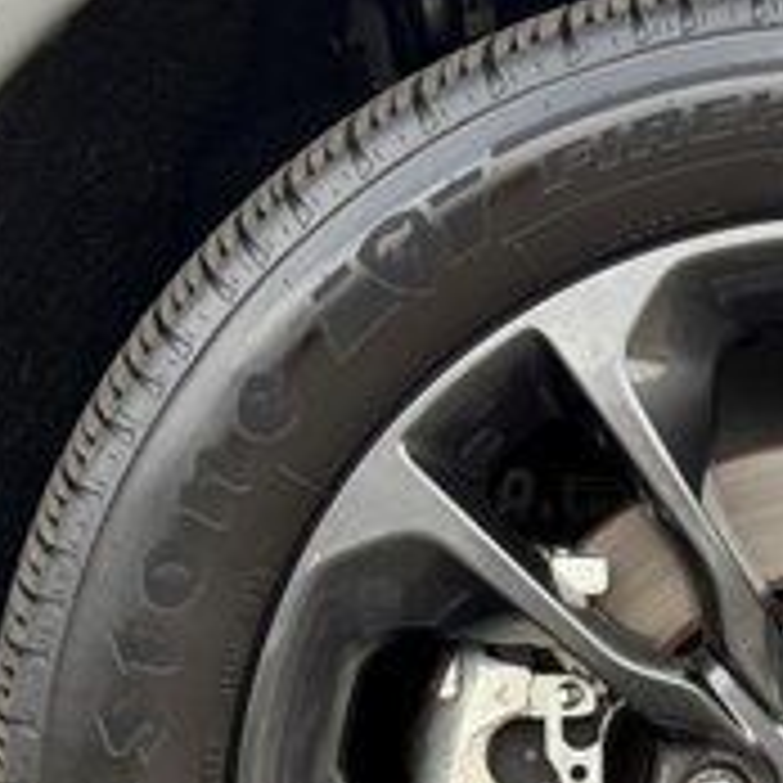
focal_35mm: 156
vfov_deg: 11.1
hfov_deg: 11.1
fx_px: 3992
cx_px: 832
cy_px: 711
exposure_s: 1/183
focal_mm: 6.76
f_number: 1.78
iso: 64
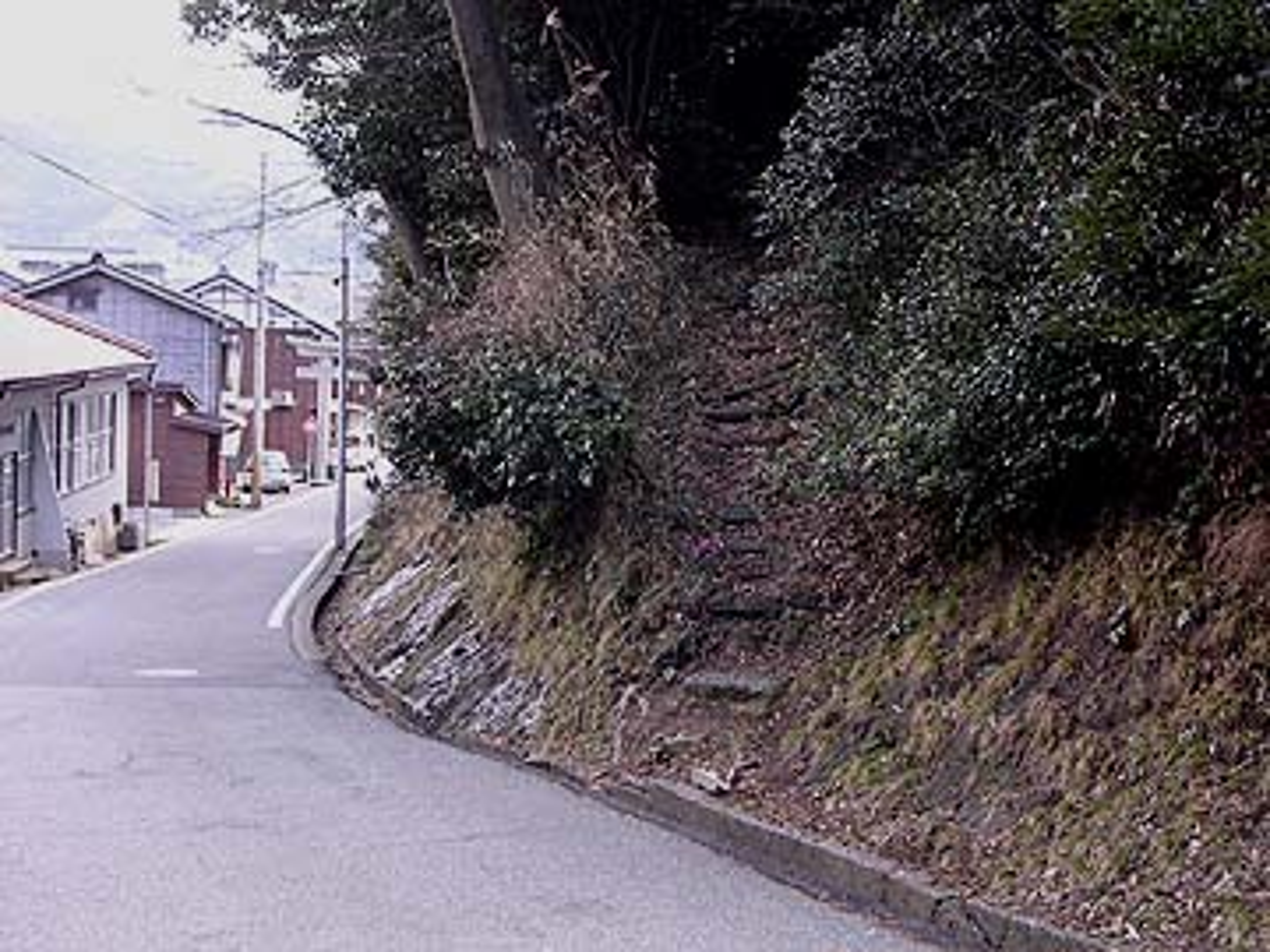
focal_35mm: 56
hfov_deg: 34.3
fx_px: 2055
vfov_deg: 26.1
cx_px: 635
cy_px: 476
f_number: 3.3
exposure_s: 1/38.4
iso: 100
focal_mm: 8.5
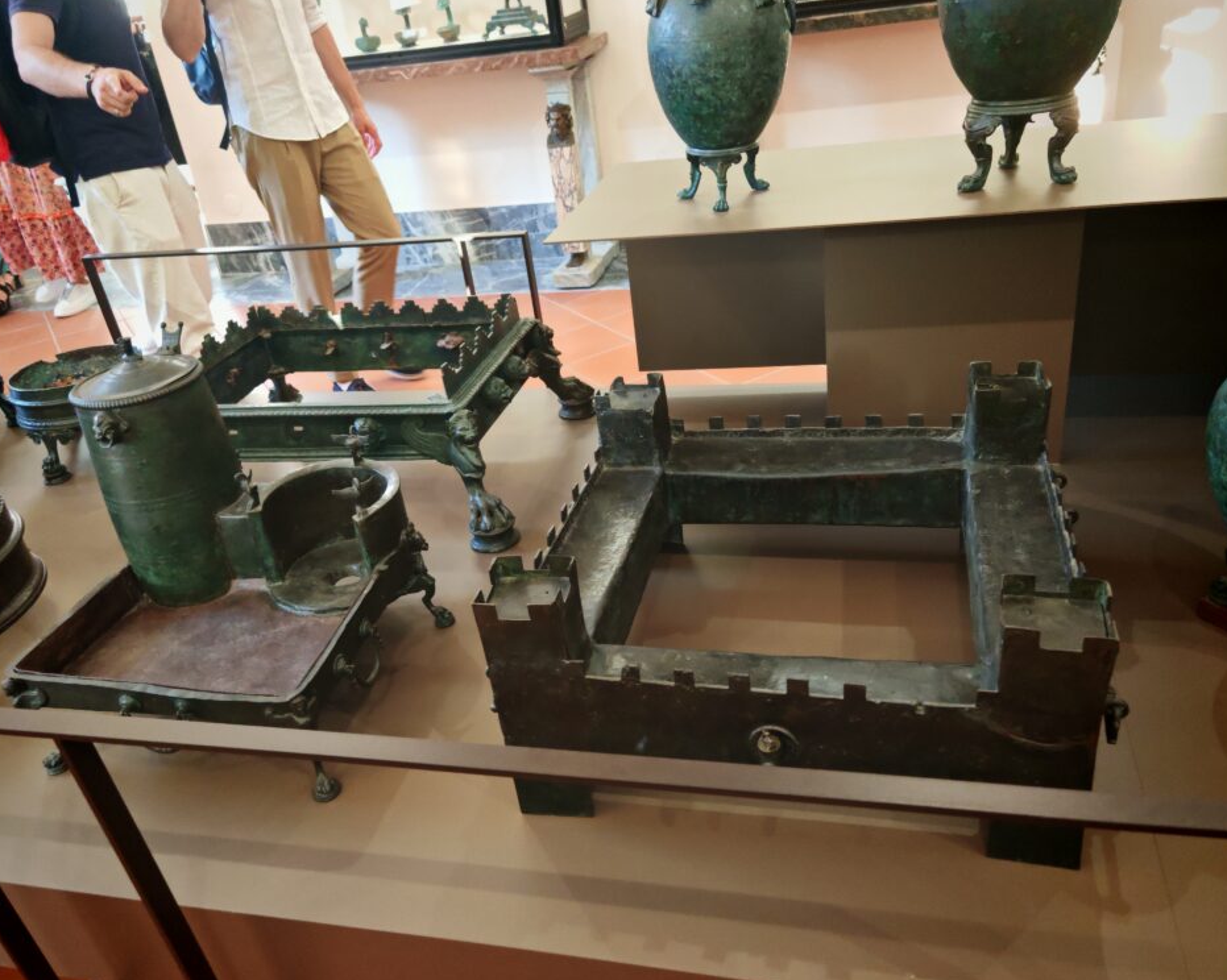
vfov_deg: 49.9
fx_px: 1053
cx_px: 590
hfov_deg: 60.4
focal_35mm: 29
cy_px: 501
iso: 640
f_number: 1.9
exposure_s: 1/100
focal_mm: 6.67
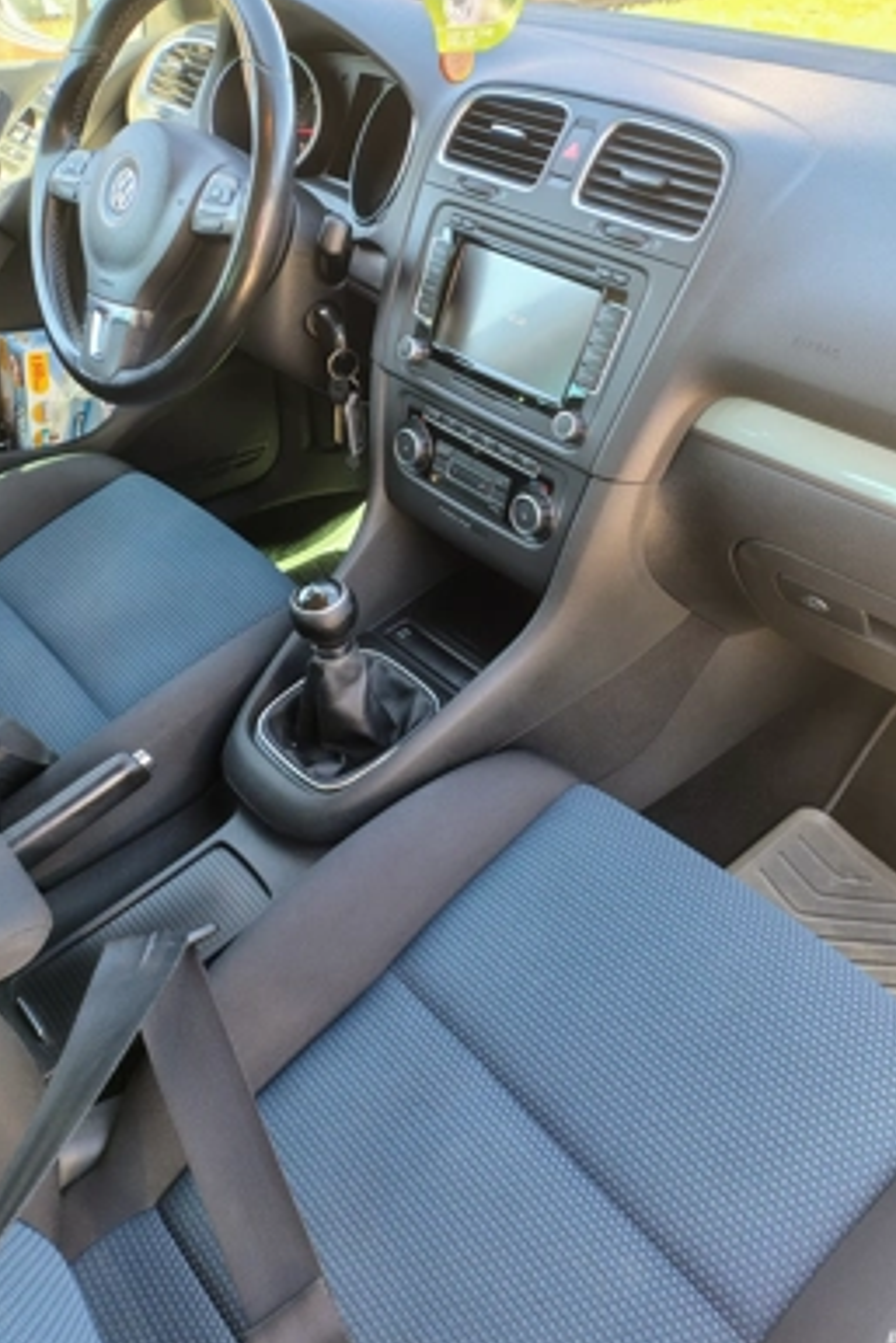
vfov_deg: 67.3
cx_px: 474
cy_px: 652
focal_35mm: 27
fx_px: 1007
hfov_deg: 47.9
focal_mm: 4.71
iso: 364
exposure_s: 1/50.1
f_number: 1.7
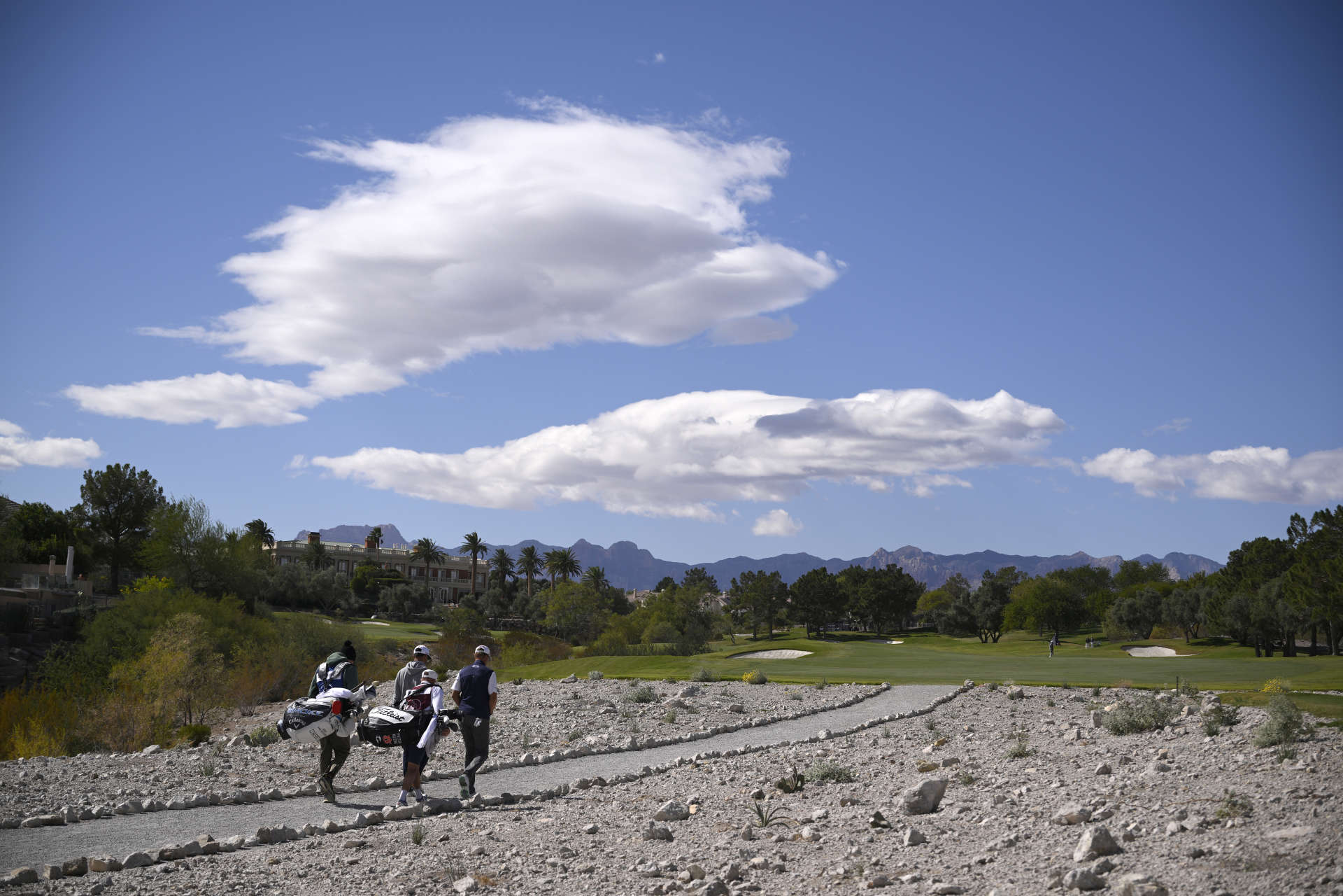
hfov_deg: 34.5
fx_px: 2164
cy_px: 448
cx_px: 672
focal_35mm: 58
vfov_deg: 23.4
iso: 100
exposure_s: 1/3200
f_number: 4
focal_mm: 58
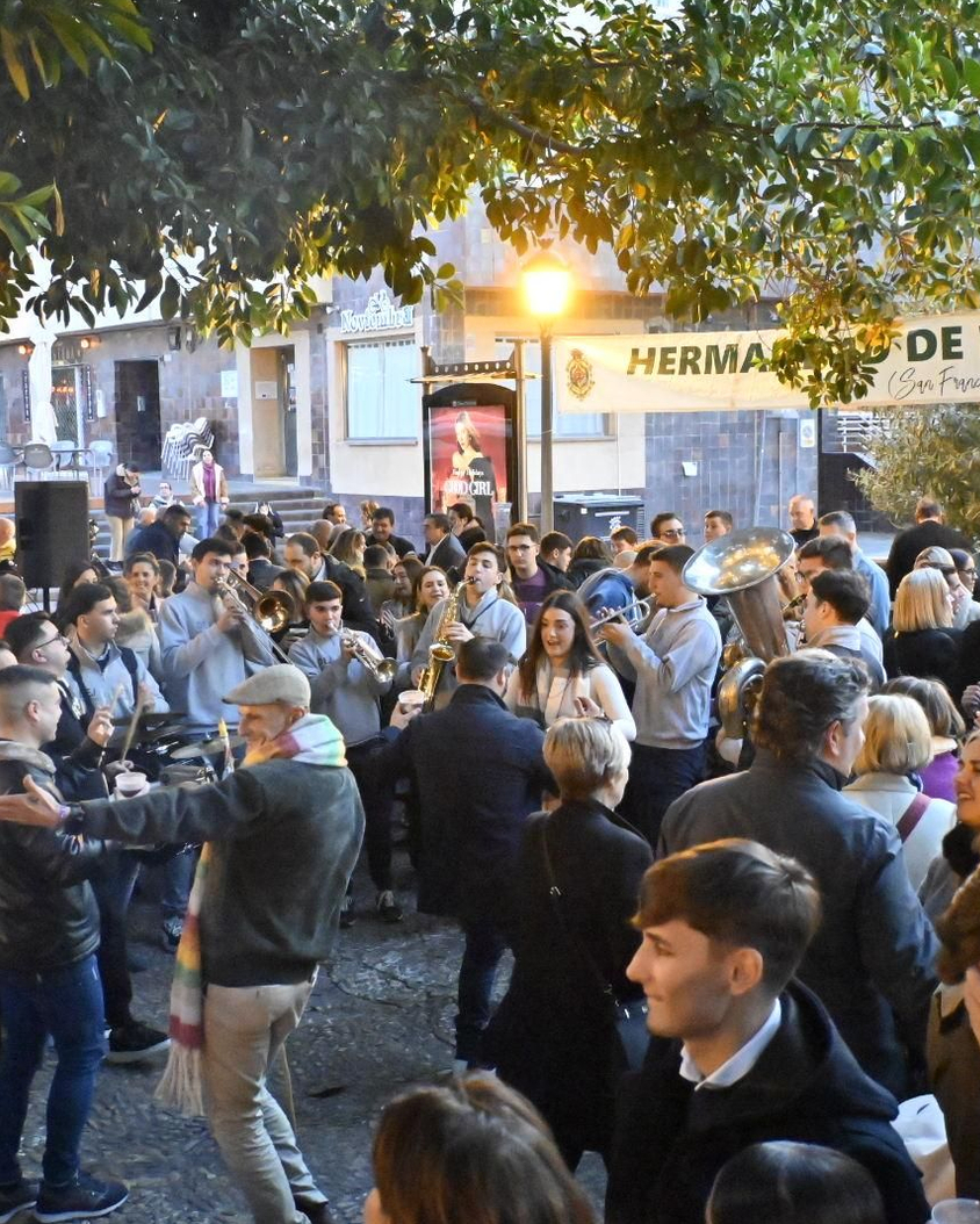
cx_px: 451
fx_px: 1703
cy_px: 616
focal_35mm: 47
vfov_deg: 39.5
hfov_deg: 32.1
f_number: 4
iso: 12800
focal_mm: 22
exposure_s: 1/125
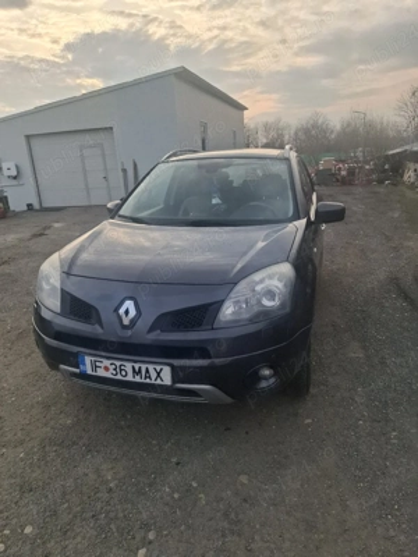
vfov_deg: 73.9
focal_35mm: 23
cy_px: 278
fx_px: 370
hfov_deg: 58.9
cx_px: 209
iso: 50
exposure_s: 1/400
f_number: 1.8
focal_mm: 5.54
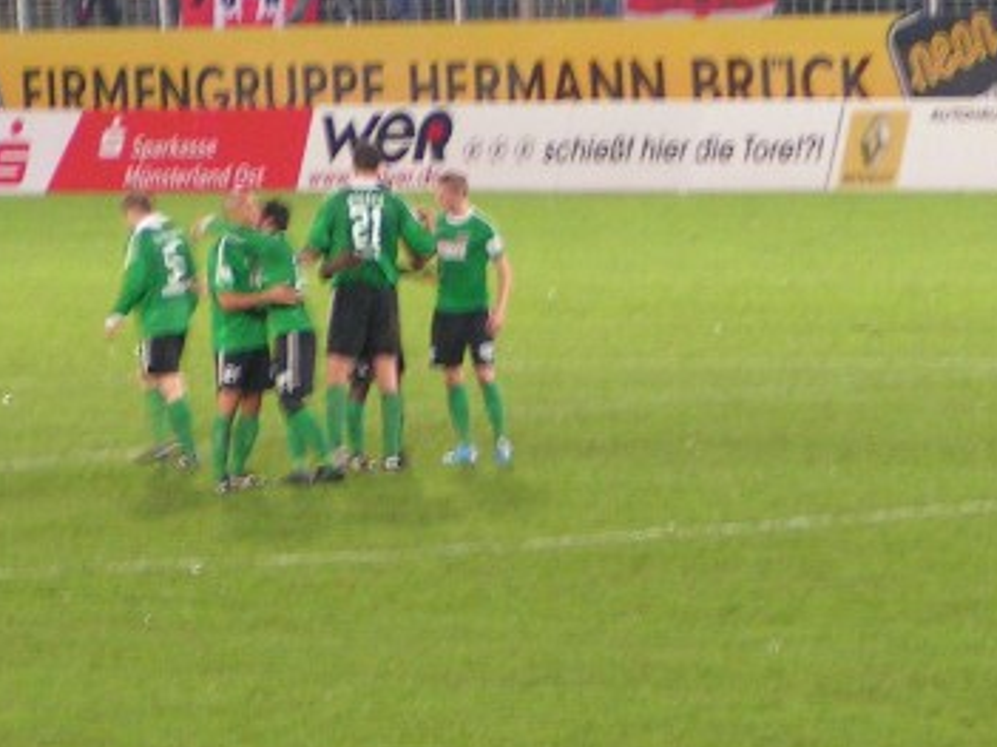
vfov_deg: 4.0
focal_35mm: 374
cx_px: 560
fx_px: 10768
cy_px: 99
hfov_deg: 5.3
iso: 200
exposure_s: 1/25
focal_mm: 25.1
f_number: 3.5
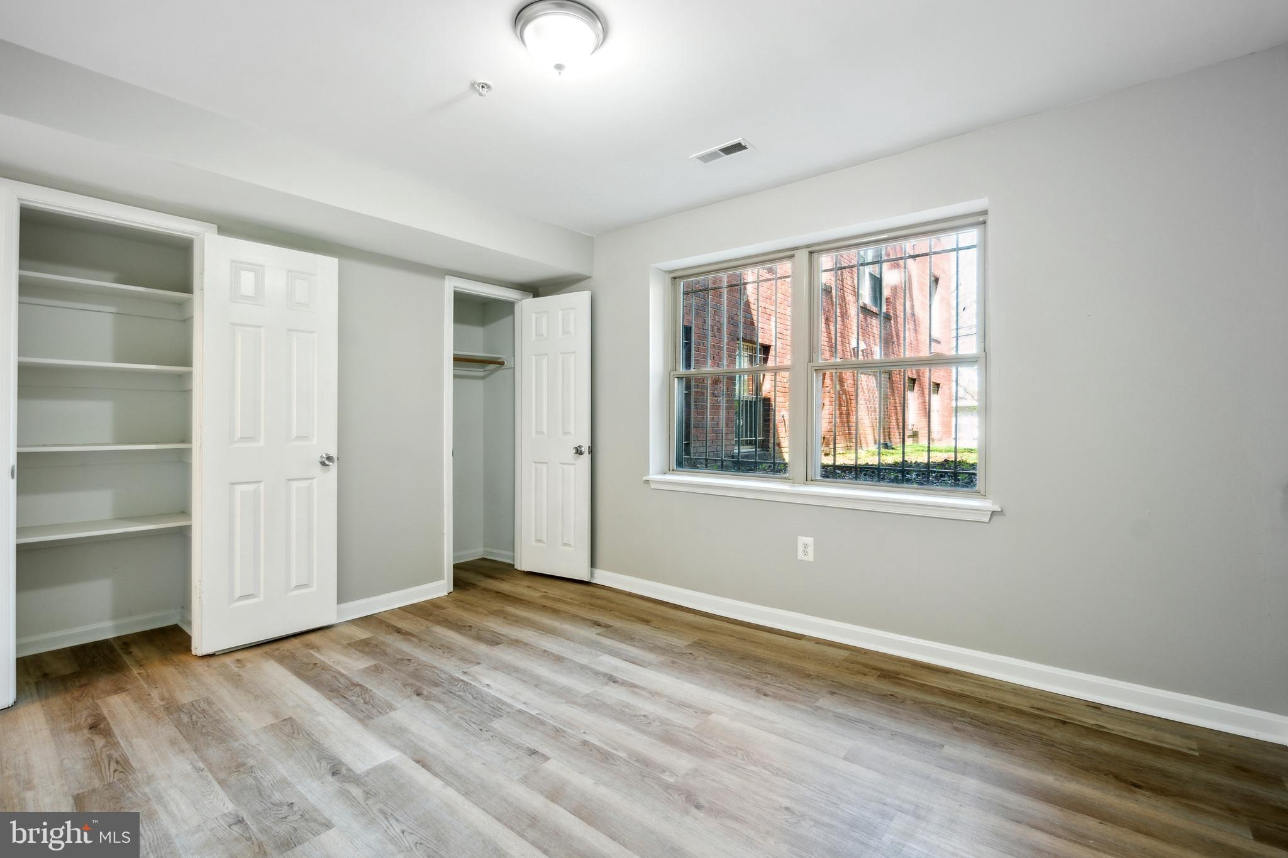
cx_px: 644
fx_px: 537
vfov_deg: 77.3
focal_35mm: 15
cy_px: 429
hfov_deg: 100.4
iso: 100
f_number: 8
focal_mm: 10
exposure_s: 1/3.33
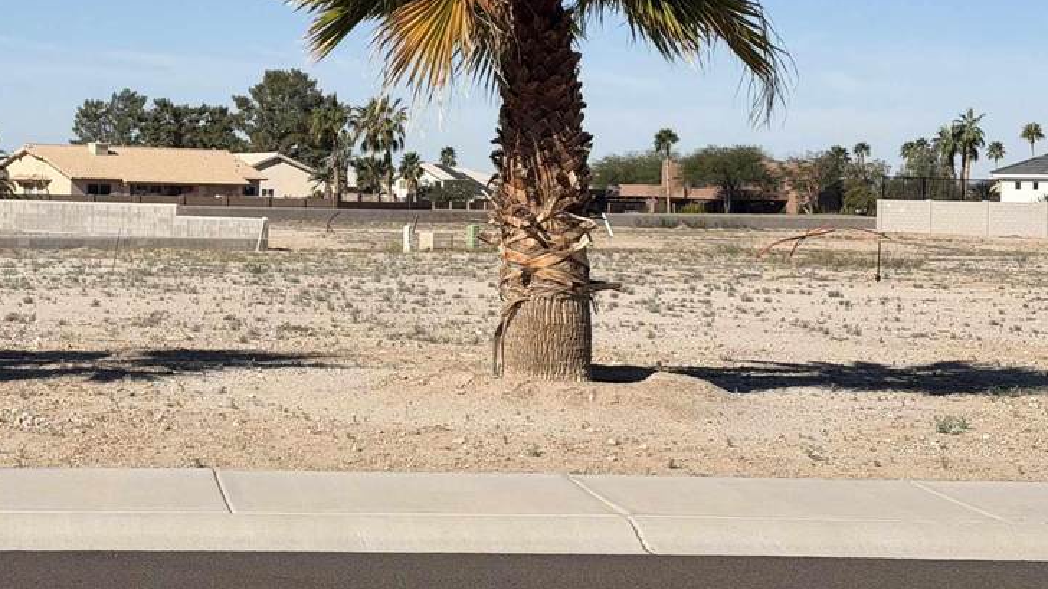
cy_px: 179
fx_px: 2556
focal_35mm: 92
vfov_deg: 13.1
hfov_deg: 23.1
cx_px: 337
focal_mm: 6.76
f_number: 1.78
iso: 64
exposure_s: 1/8772
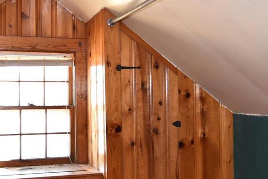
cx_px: 92
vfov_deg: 28.7
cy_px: 97
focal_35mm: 47
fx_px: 350
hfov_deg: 41.4
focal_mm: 12
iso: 800
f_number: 4
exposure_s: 1/40
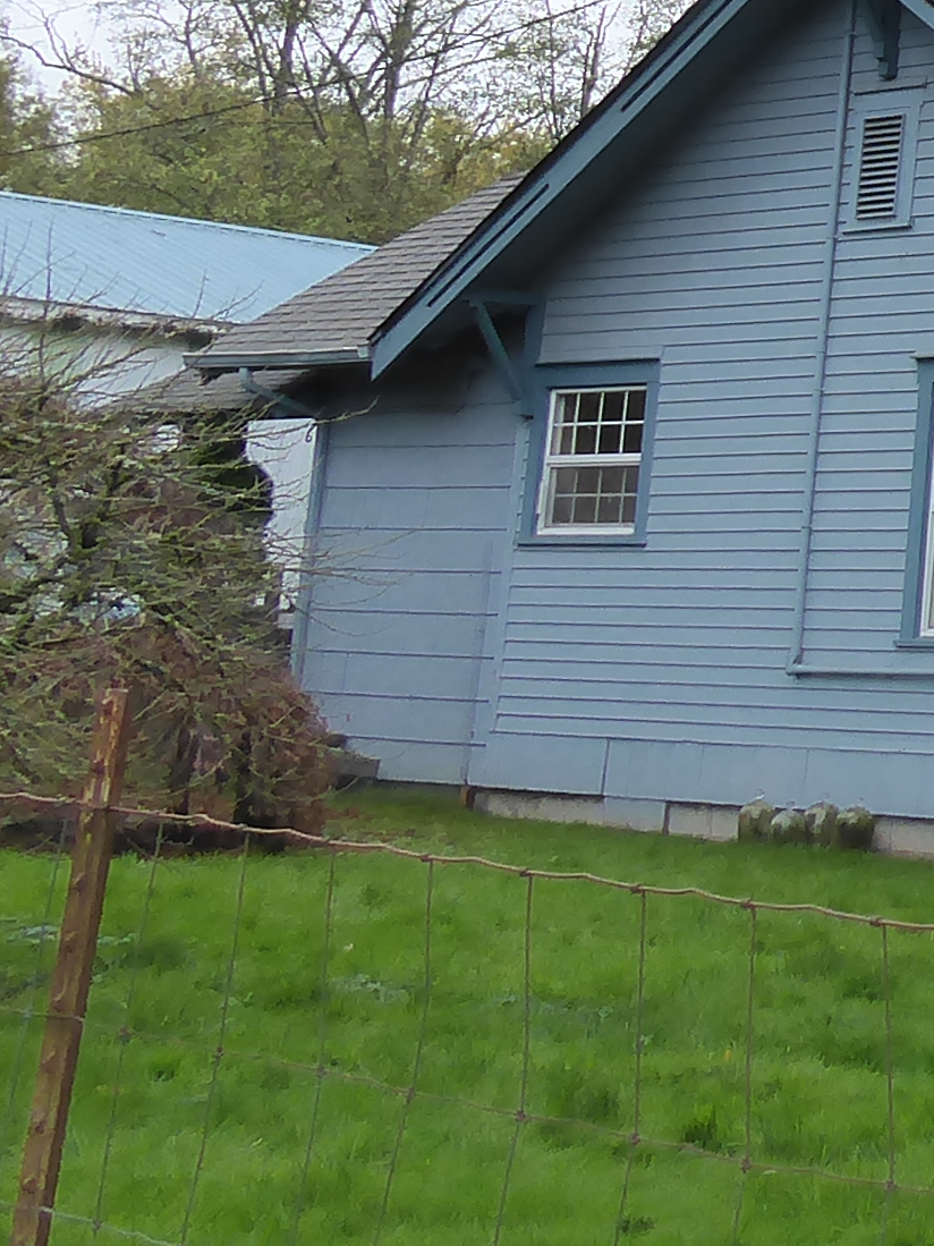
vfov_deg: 21.0
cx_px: 1840
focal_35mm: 91
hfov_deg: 13.9
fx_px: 3274
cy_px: 104
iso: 160
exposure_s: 1/160
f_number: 3.3
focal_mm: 4.3
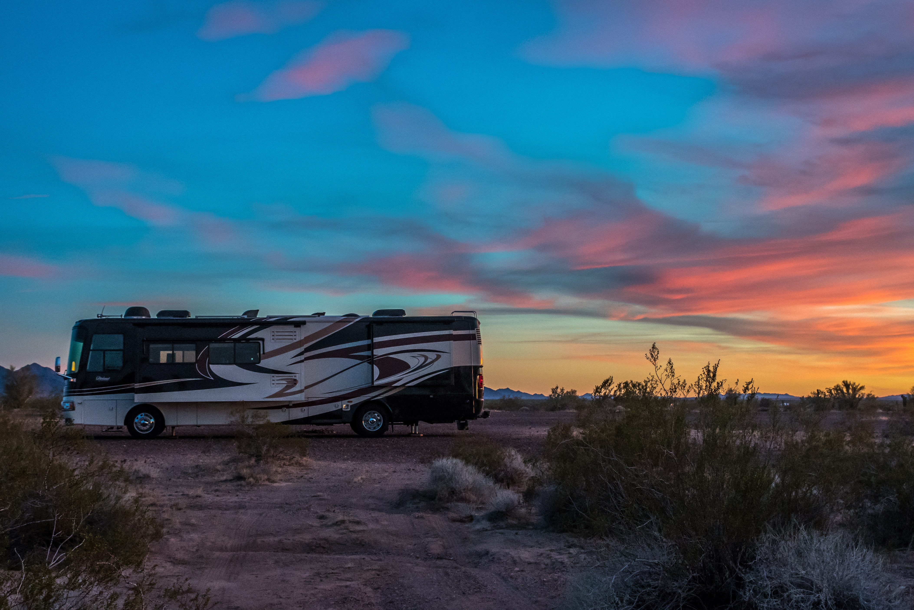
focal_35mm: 54
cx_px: 457
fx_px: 1371
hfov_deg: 36.9
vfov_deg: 25.1
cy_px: 305
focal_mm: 27
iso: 1250
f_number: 6.3
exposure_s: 1/100
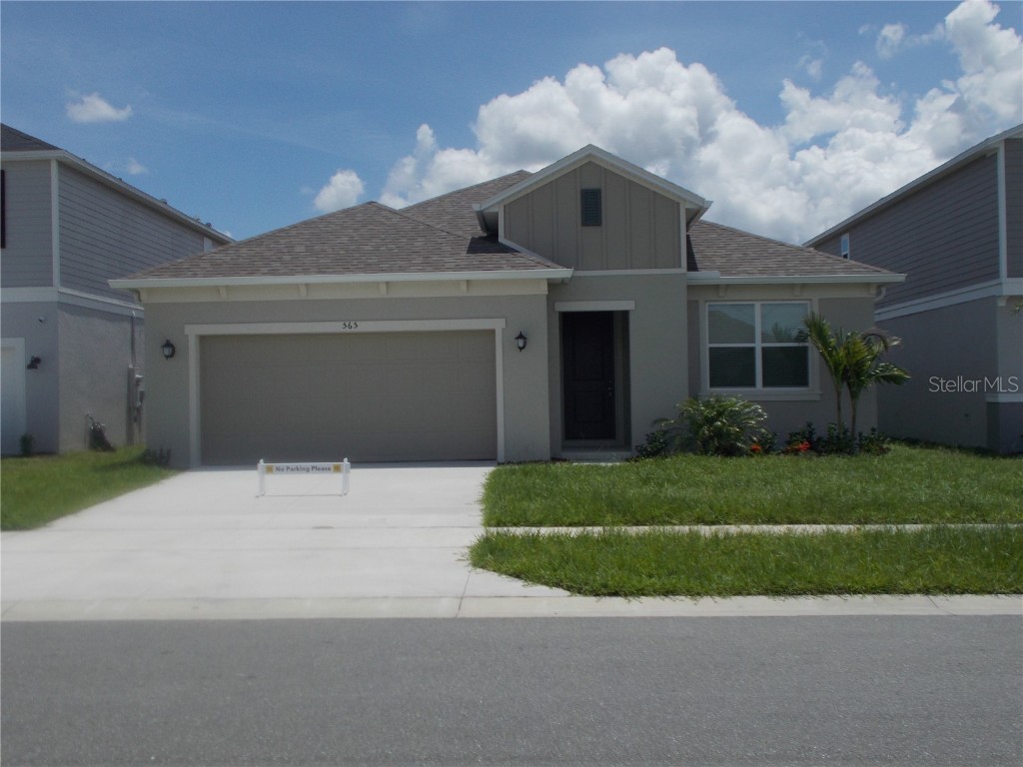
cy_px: 384
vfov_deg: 36.8
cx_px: 512
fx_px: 1153
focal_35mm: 39
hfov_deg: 47.9
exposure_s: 1/250
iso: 80
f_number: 9.8
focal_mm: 6.9
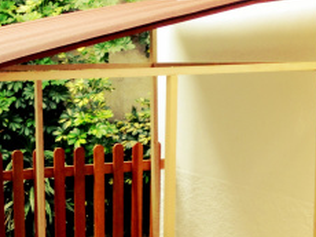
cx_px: 32
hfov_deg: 21.5
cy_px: 181
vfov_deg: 16.5
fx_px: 812
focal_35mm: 89
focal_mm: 4.28
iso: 64
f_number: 2.4
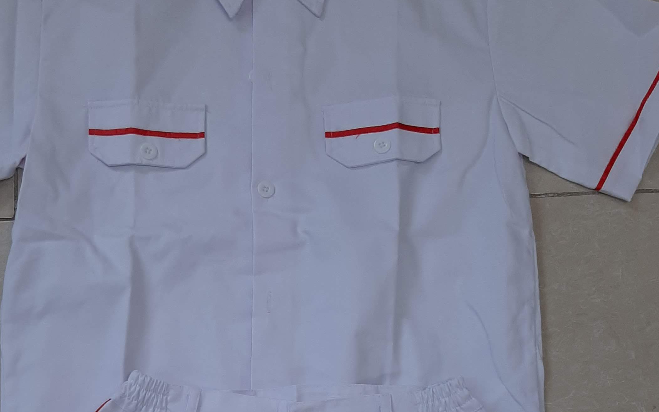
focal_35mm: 53
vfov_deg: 23.2
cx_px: 253
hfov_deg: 38.0
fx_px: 952
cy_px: 431
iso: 64
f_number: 1.7
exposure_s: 1/100
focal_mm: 3.93
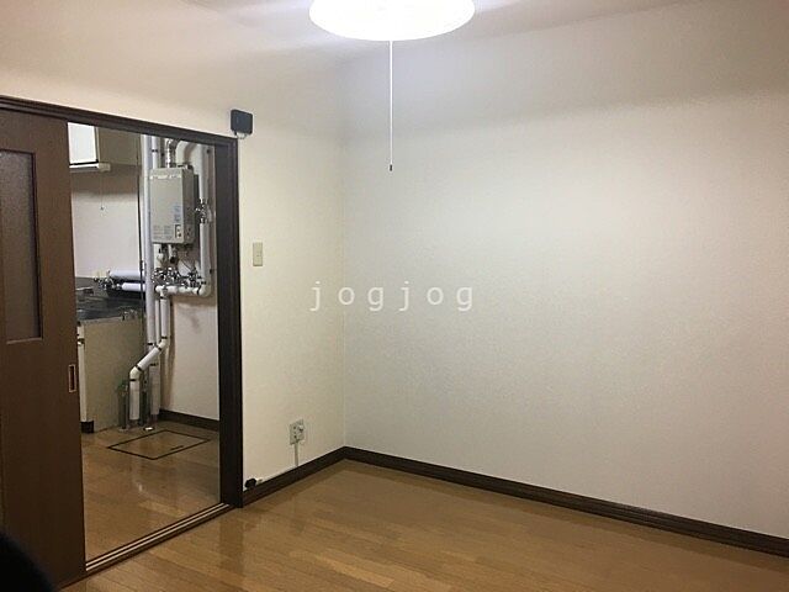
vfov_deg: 48.2
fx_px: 661
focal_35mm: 29
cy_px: 296
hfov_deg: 61.7
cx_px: 394
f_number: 2.2
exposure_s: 1/30
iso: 80
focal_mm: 4.15
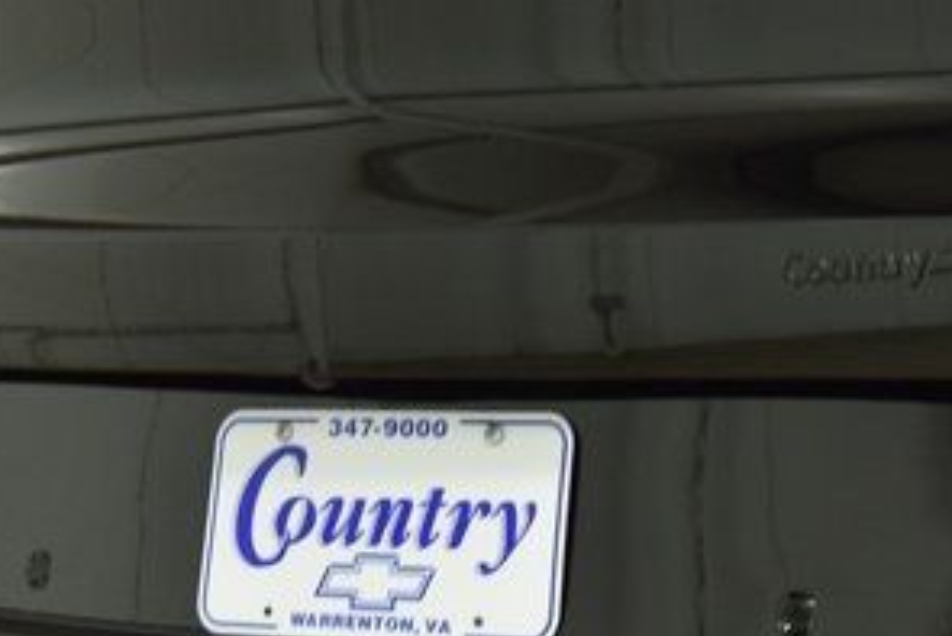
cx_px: 704
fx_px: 3439
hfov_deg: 15.7
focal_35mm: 130
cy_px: 473
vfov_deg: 10.5
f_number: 4.5
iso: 1600
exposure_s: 1/60
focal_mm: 40
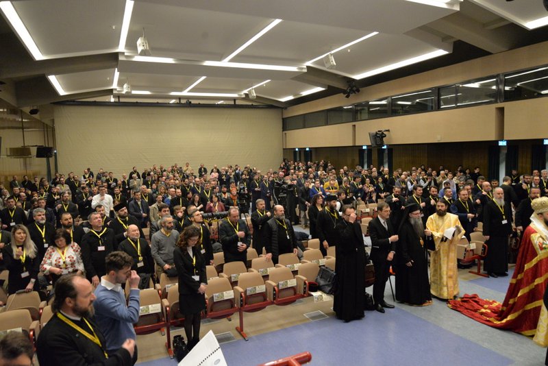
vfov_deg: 53.2
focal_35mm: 24
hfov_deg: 73.7
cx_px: 274
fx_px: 365
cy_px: 183
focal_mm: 24
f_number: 5
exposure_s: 1/100
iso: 6400
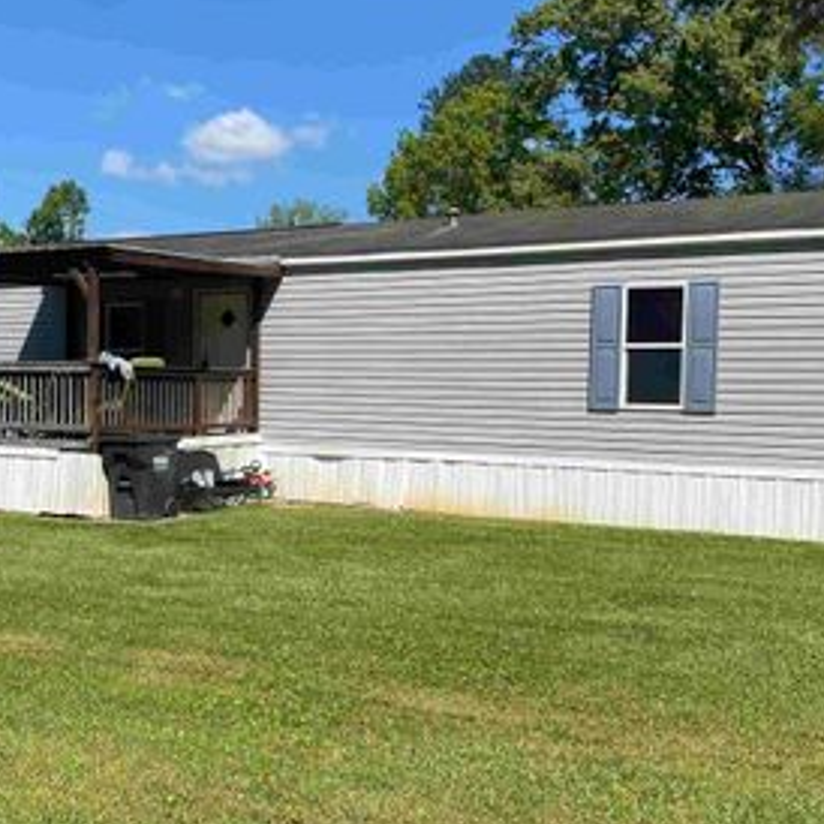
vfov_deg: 40.0
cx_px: 349
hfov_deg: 39.9
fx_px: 1131
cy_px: 444
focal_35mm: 42
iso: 32
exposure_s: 1/3846
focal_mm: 4.25
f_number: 1.8
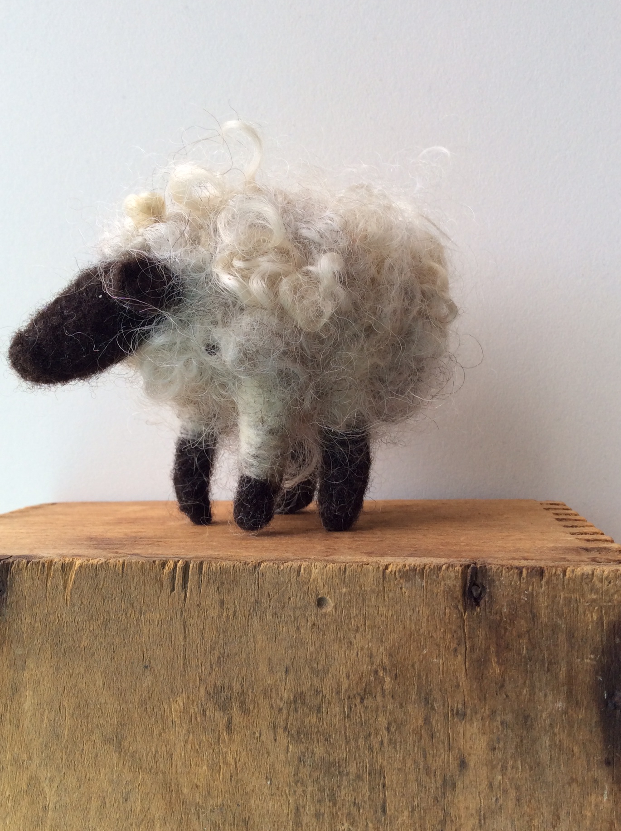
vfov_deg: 50.2
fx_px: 887
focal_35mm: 37
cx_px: 305
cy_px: 416
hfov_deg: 38.6
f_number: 2.4
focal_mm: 3.3
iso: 32
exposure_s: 1/198
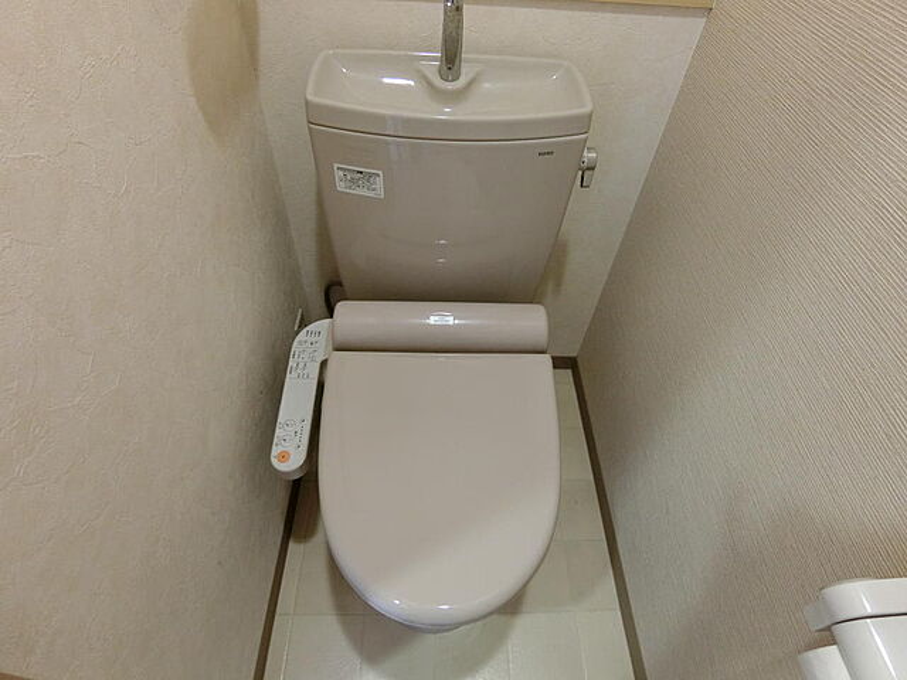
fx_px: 498
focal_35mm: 19
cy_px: 340
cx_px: 454
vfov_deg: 68.7
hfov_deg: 84.7
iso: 400
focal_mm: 4.06
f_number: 2.7
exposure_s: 1/30
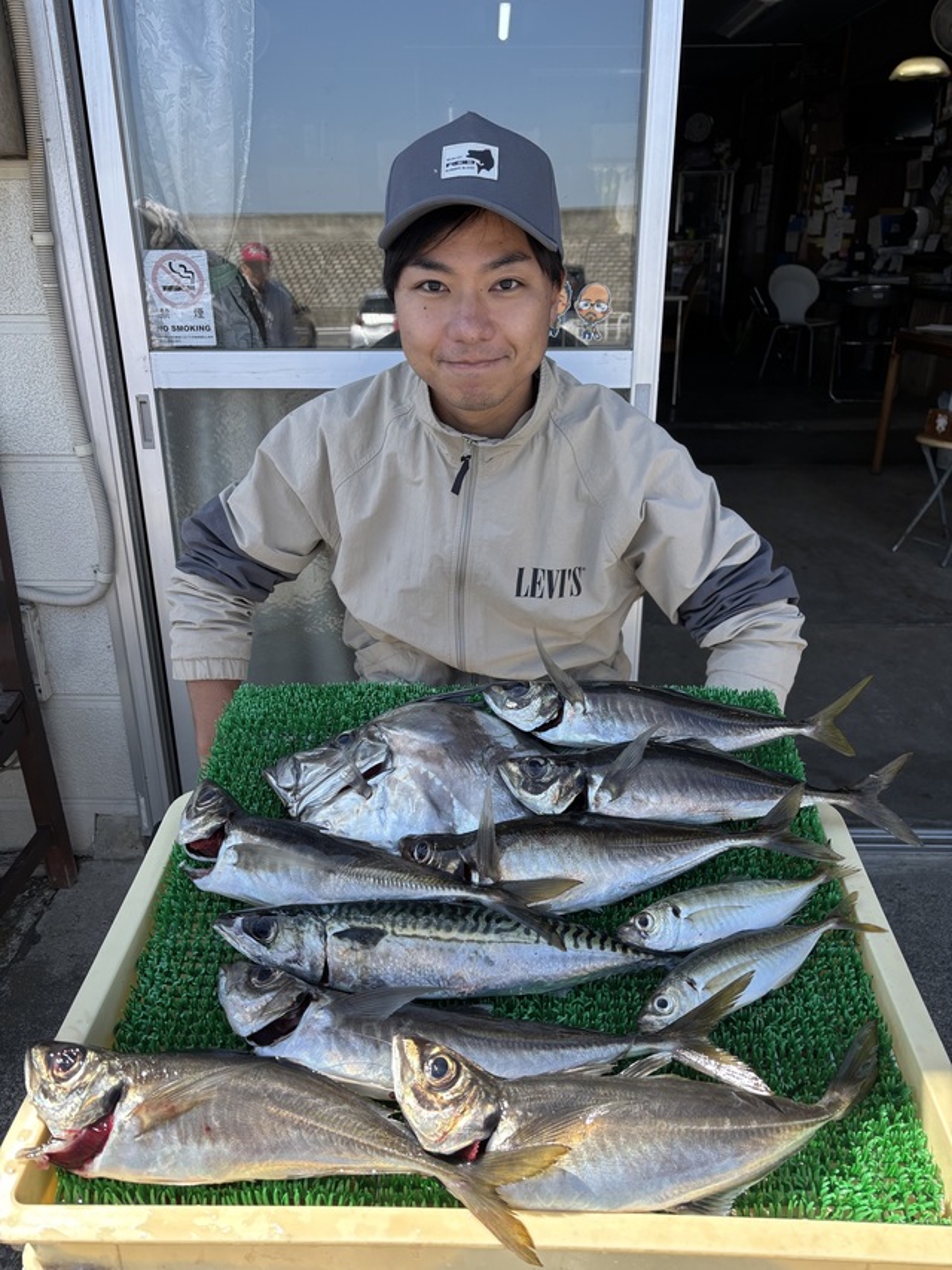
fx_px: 954
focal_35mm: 26
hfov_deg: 53.0
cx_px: 476
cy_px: 635
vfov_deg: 67.3
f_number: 1.6
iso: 50
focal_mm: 5.96
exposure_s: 1/707
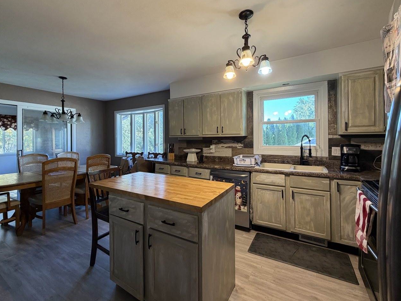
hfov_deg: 94.5
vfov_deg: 78.0
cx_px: 196
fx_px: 185
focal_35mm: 16
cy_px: 138
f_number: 2.2
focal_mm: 2.22
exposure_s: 1/60
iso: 160
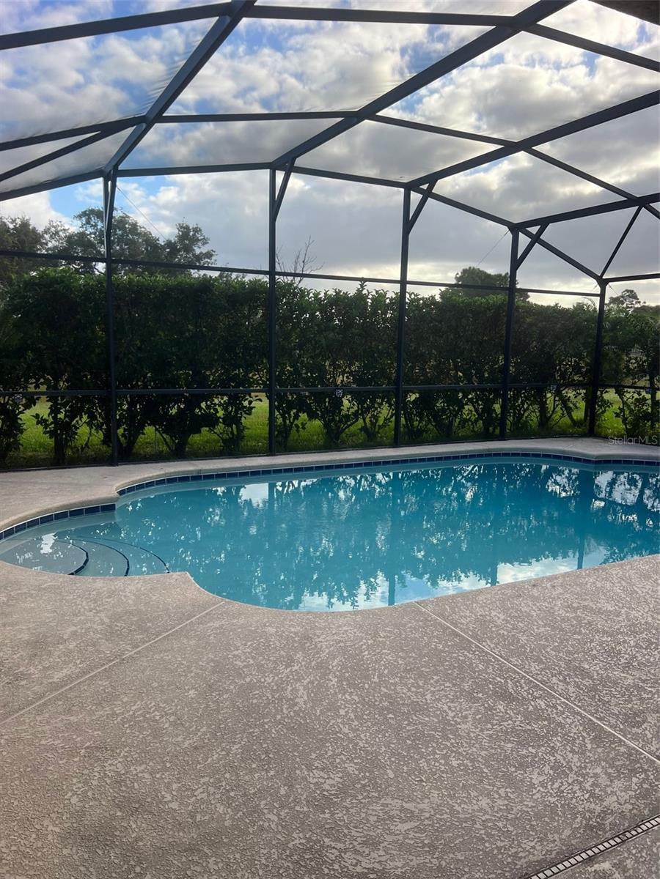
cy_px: 440
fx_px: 661
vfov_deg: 67.3
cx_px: 330
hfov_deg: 53.1
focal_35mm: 26
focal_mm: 5.7
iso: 50
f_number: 1.5
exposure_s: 1/827
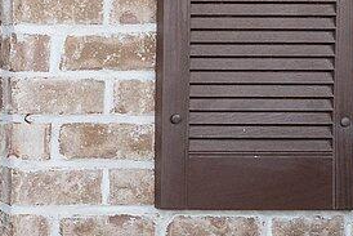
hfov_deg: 14.0
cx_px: -438
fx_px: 1099
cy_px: 43
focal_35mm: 112
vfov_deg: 12.2
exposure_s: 1/15
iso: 400
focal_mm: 10
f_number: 8
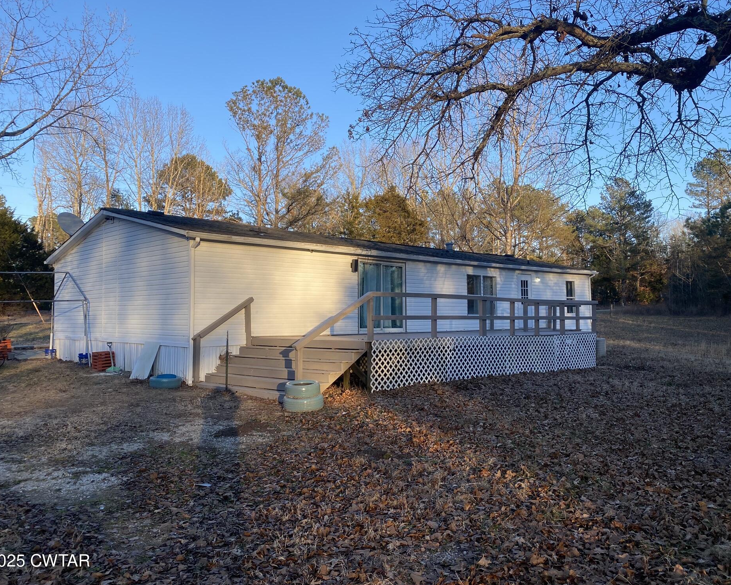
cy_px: 286
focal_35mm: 28
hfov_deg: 62.2
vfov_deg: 51.5
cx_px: 376
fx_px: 606
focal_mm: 4.25
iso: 32
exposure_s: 1/772
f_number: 1.8
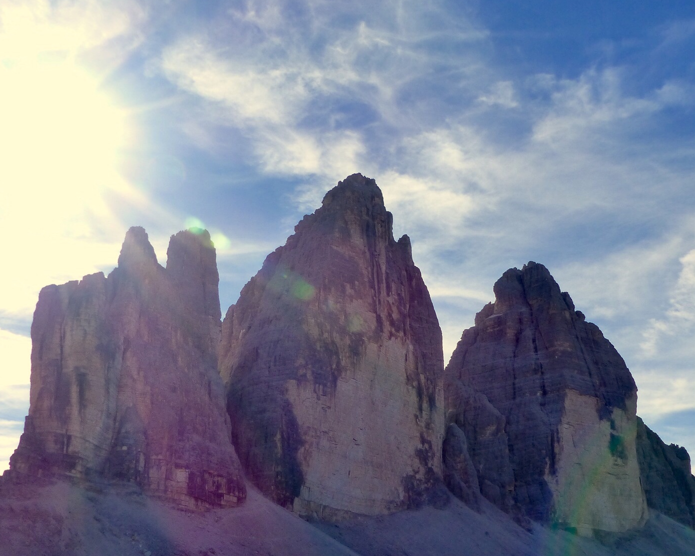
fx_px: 741
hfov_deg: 50.0
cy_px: 356
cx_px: 412
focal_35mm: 36
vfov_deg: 40.8
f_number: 4
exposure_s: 1/1300
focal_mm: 4.5
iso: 160
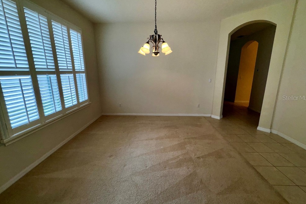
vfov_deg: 77.3
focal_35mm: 15
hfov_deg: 100.4
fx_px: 128
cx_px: 154
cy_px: 98
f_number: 2.2
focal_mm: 2.22
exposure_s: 1/122
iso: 50
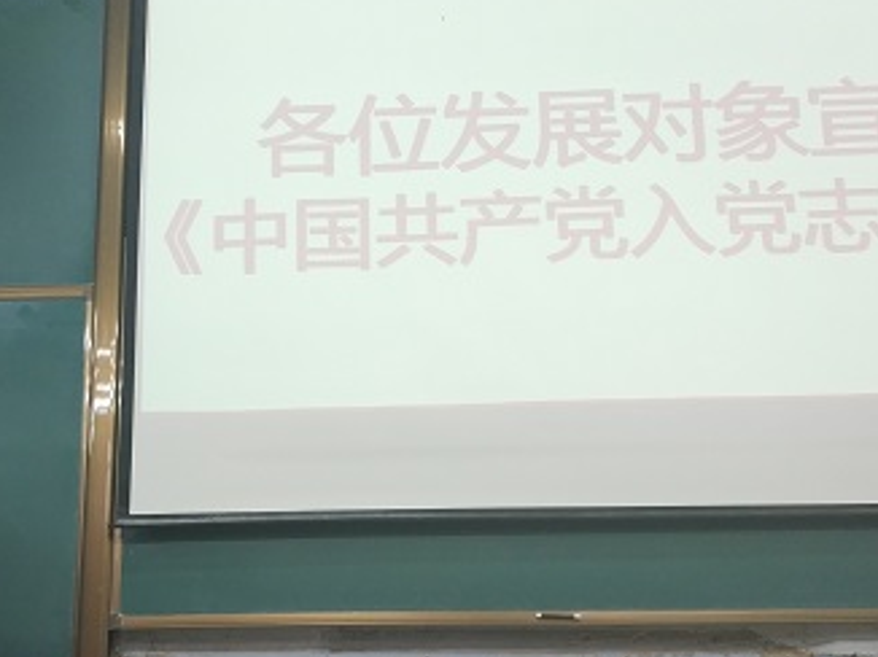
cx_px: 339
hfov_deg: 35.4
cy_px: 474
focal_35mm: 54
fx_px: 1369
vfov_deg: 26.7
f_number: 2
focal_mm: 4.5
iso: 239
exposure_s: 1/25
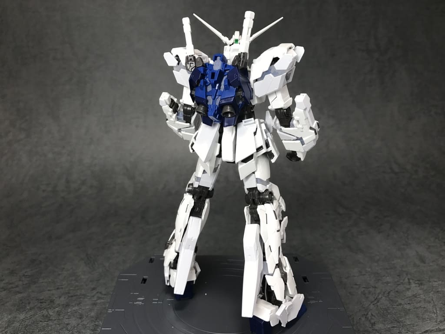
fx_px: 360
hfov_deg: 63.4
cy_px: 167
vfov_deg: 49.7
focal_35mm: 28
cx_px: 222
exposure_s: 1/33
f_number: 1.8
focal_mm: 3.99
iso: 32
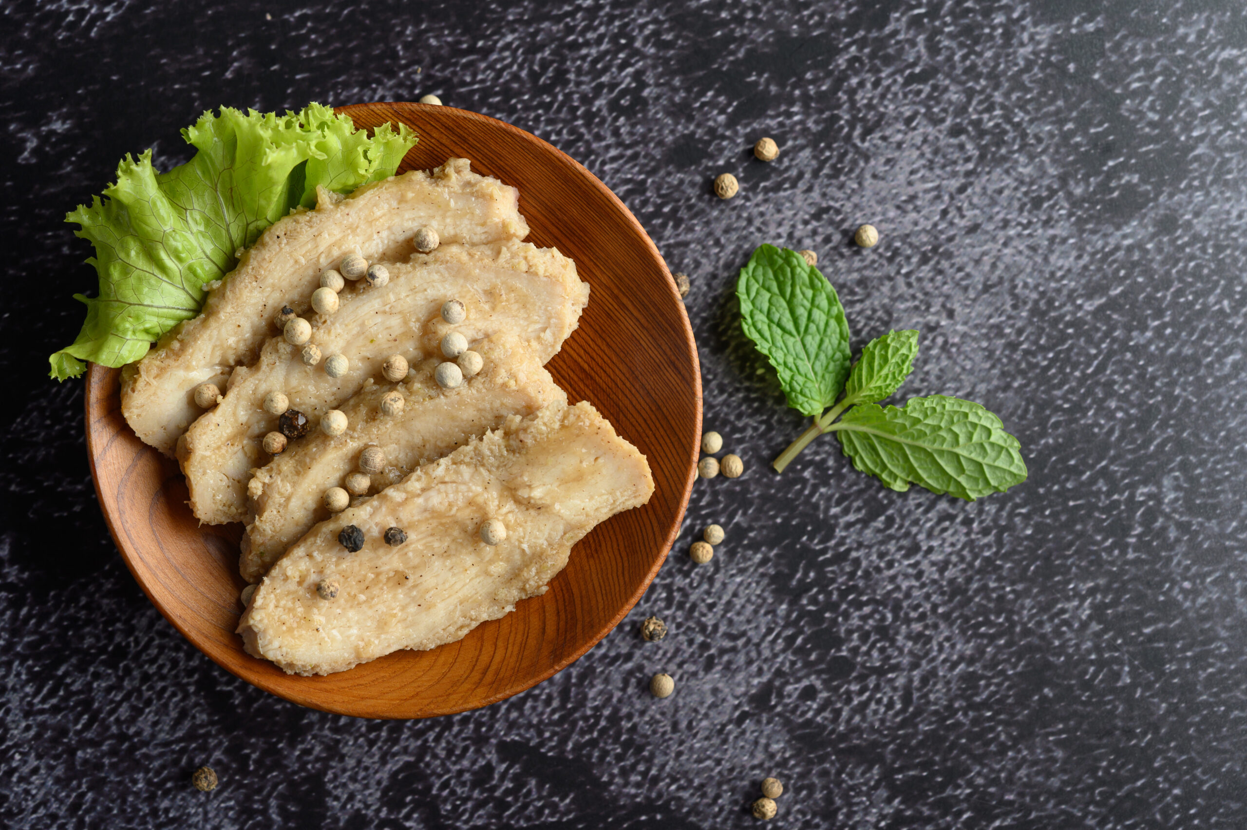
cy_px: 415
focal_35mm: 60
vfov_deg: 22.6
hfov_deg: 33.4
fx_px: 2077
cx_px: 624
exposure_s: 1/160
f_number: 10
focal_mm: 60
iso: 100
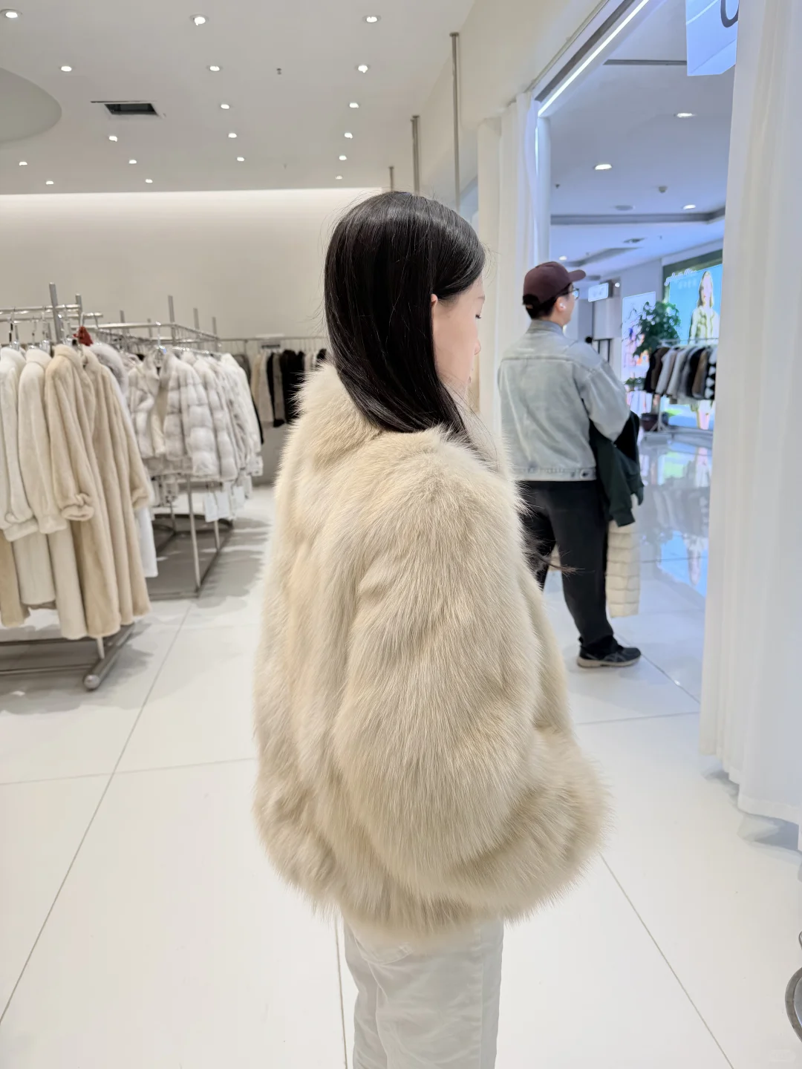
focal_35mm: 24
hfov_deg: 56.8
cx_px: 401
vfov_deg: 71.6
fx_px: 741
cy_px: 534
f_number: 1.78
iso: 64
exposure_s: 1/100
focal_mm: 6.76
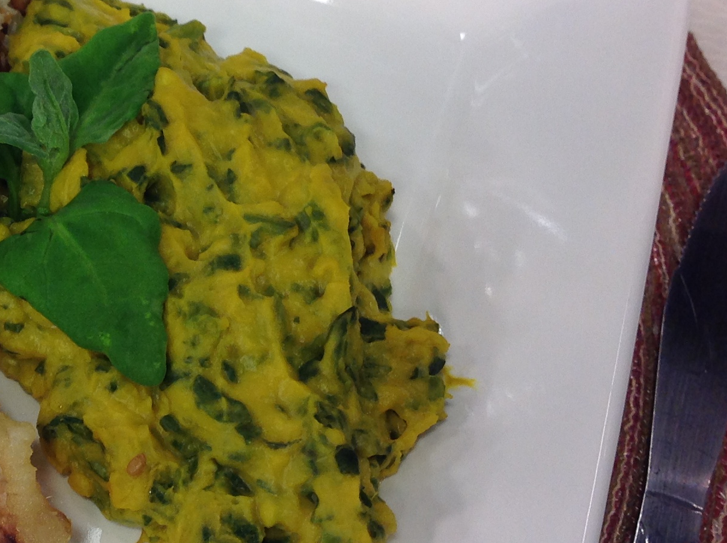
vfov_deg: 19.6
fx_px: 1572
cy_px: 243
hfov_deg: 24.6
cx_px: -26
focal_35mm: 75
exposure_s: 1/60
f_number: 2.4
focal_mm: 4.28
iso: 64
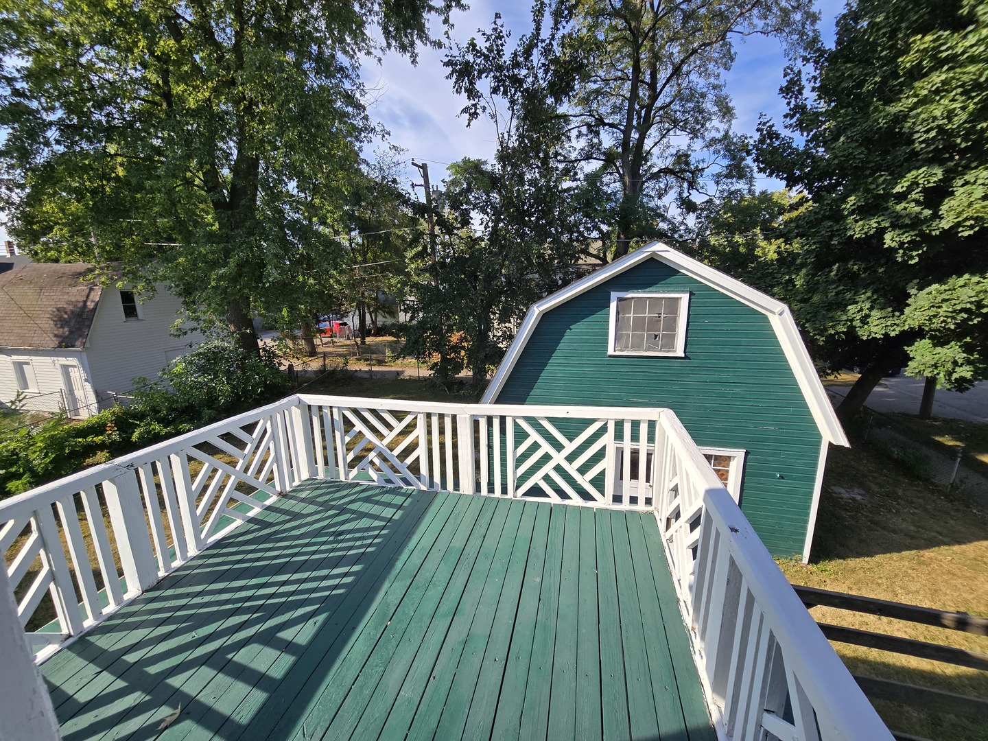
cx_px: 494
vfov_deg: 89.9
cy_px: 370
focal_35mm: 13
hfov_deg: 106.2
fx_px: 371
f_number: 2.2
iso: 50
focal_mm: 2.2
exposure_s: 1/1476
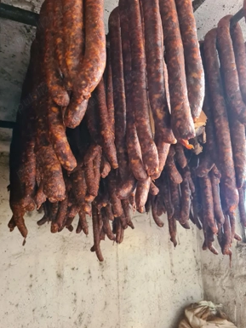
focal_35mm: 27
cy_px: 167
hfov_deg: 51.4
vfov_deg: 65.3
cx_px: 126
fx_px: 256
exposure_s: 1/33
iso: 640
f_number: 1.8
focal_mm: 5.4
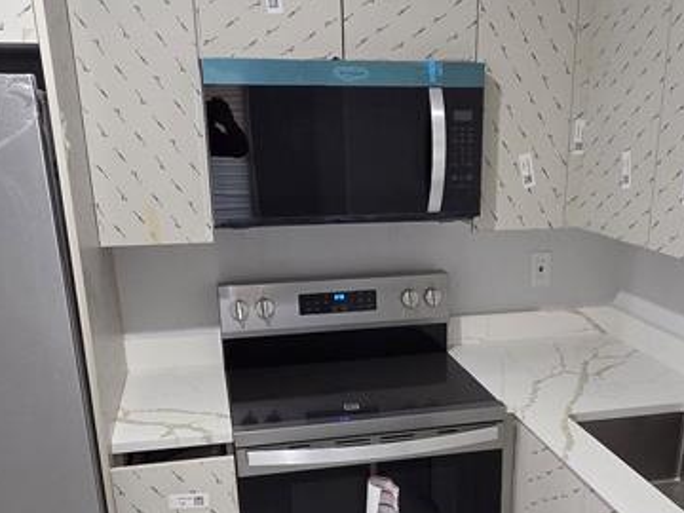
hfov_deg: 49.8
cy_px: 408
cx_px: 416
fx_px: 731
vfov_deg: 37.3
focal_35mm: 37
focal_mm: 2.2
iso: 500
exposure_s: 1/60
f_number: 2.2
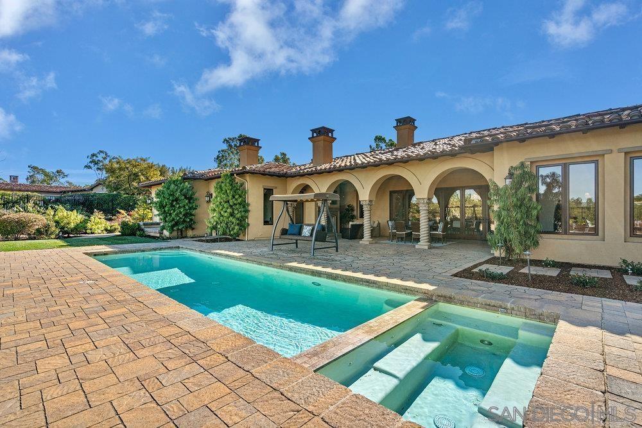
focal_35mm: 16
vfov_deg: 73.8
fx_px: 285
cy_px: 214
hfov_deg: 96.7
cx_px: 321
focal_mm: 16
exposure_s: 1/400
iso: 100
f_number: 5.6
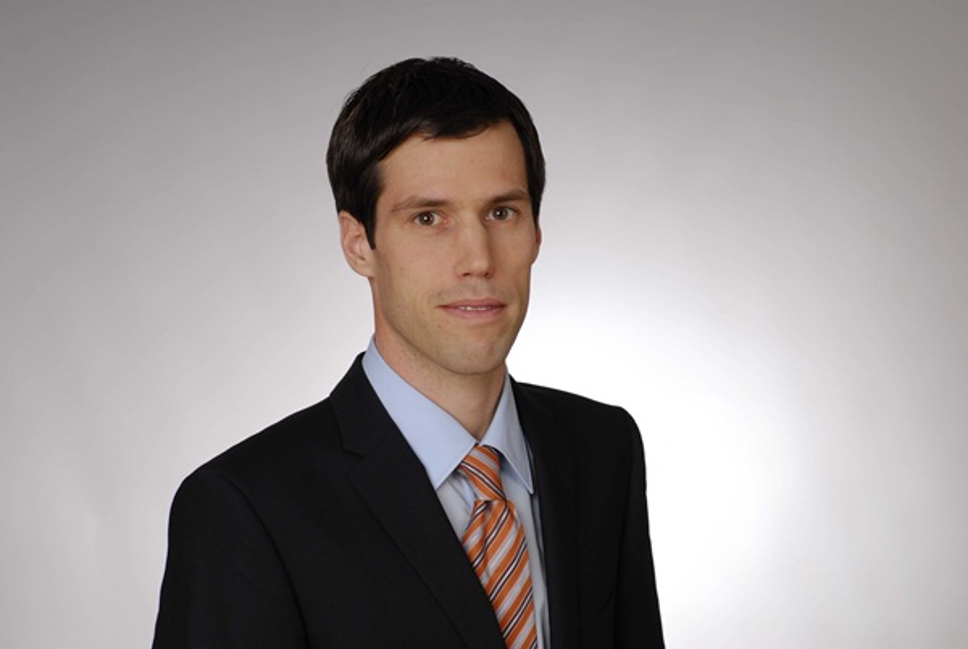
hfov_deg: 19.4
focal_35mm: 105
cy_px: 324
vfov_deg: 13.1
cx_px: 484
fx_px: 2827
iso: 100
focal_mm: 70
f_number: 5.6
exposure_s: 1/160
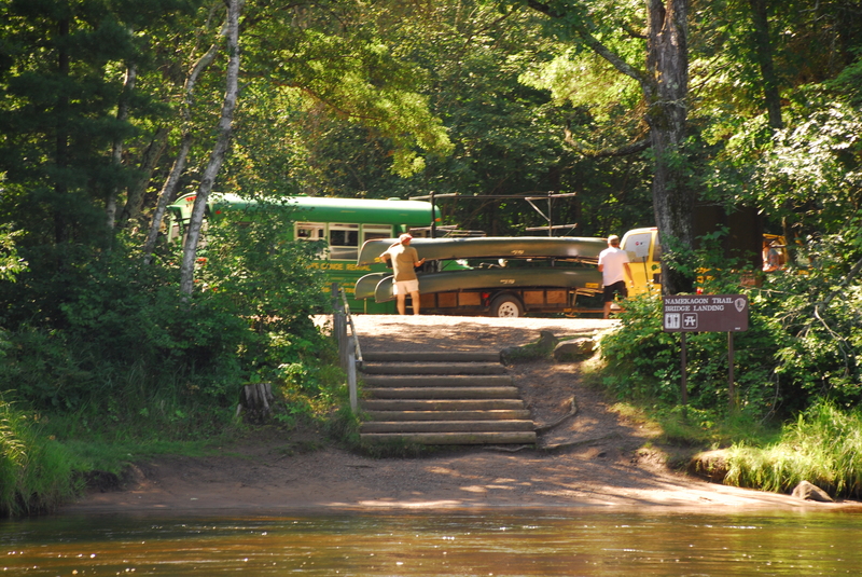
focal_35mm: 128
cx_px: 431
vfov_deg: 10.8
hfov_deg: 16.1
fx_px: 3056
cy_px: 288
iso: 160
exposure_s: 1/80
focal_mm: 85
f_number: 5.6
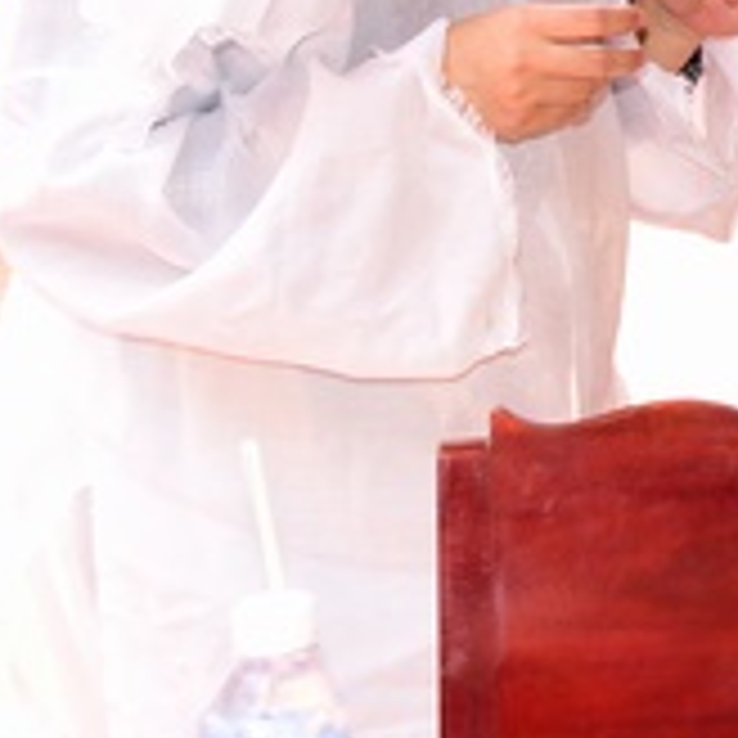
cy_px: -162
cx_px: 1206
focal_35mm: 135
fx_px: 3256
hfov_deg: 12.1
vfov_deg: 12.6
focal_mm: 40
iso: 250
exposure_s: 1/100
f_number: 5.6
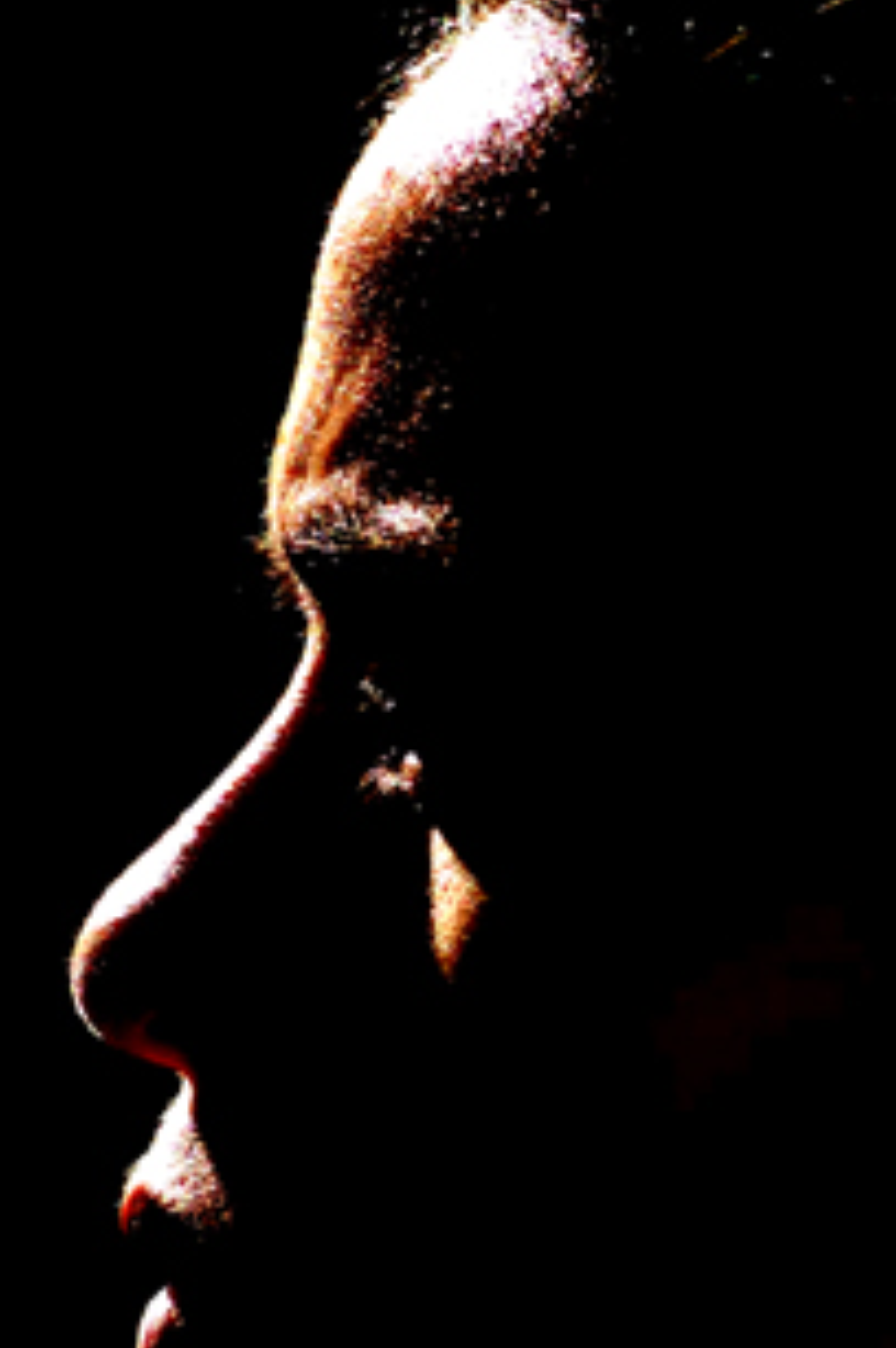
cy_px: 1111
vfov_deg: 6.6
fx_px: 11711
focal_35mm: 313
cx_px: 628
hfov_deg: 4.4
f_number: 5
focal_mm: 80
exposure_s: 1/400
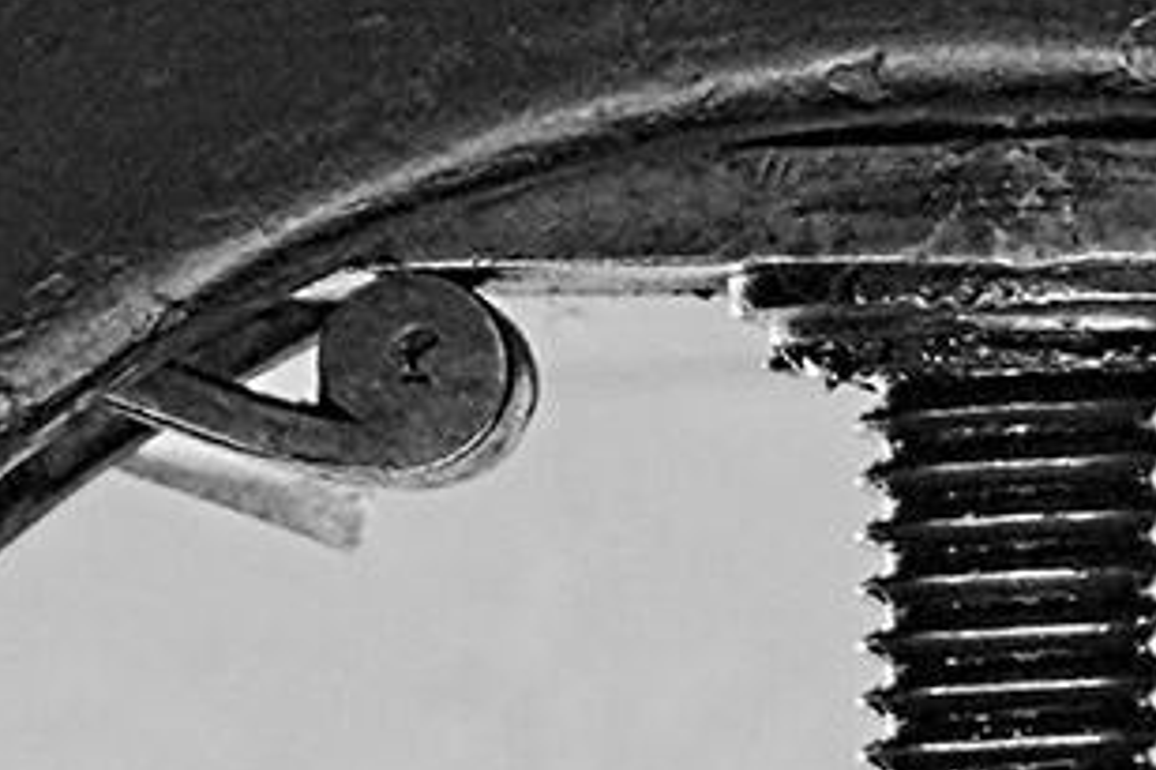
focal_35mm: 322
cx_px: 1010
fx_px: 10332
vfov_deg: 4.2
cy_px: 1478
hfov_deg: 6.4
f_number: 6.3
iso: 3200
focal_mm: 55
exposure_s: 1/10
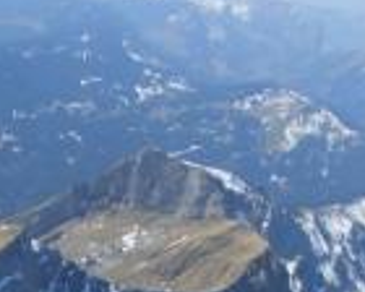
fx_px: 1113
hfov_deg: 18.6
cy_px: 422
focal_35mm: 103
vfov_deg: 14.1
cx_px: 123
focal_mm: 7.1
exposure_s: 1/400
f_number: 5.6
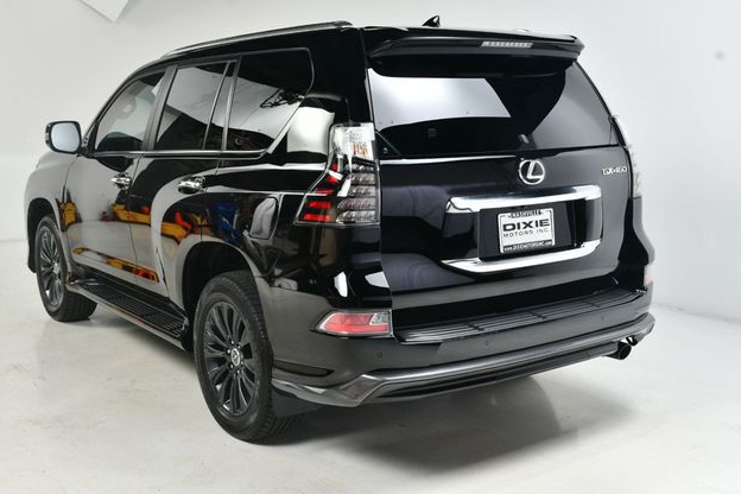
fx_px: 844
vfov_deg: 32.6
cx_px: 363
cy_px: 243
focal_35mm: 41
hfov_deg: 47.4
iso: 100
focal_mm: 27
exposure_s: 1/160
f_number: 10
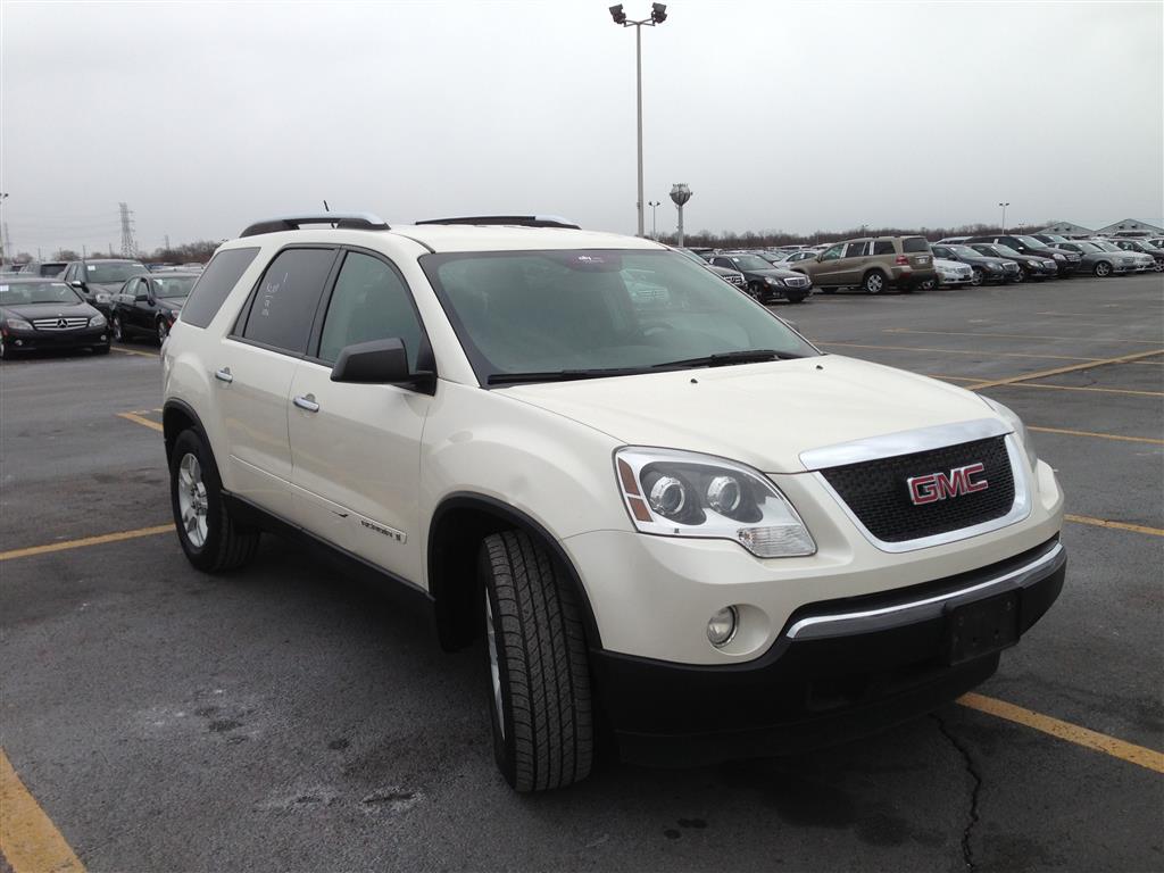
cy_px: 436
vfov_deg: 42.9
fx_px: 1110
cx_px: 582
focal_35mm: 33
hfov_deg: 55.4
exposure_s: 1/834
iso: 50
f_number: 2.4
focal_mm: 4.13
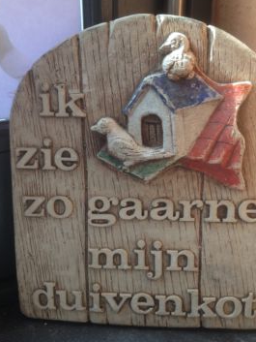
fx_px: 404
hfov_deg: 35.1
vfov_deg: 45.7
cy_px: 186
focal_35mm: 41
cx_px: 143
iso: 64
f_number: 2.4
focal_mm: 4.28
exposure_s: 1/120
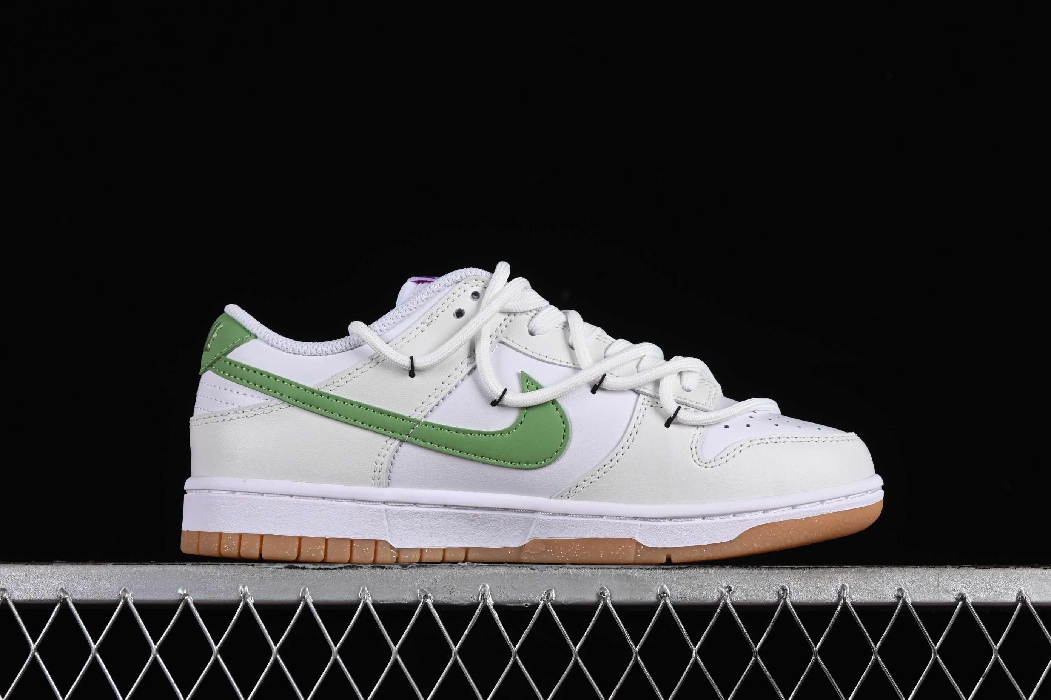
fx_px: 2189
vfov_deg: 18.2
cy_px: 350
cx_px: 526
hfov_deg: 27.0
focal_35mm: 75
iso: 160
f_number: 8
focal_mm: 50
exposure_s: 1/80
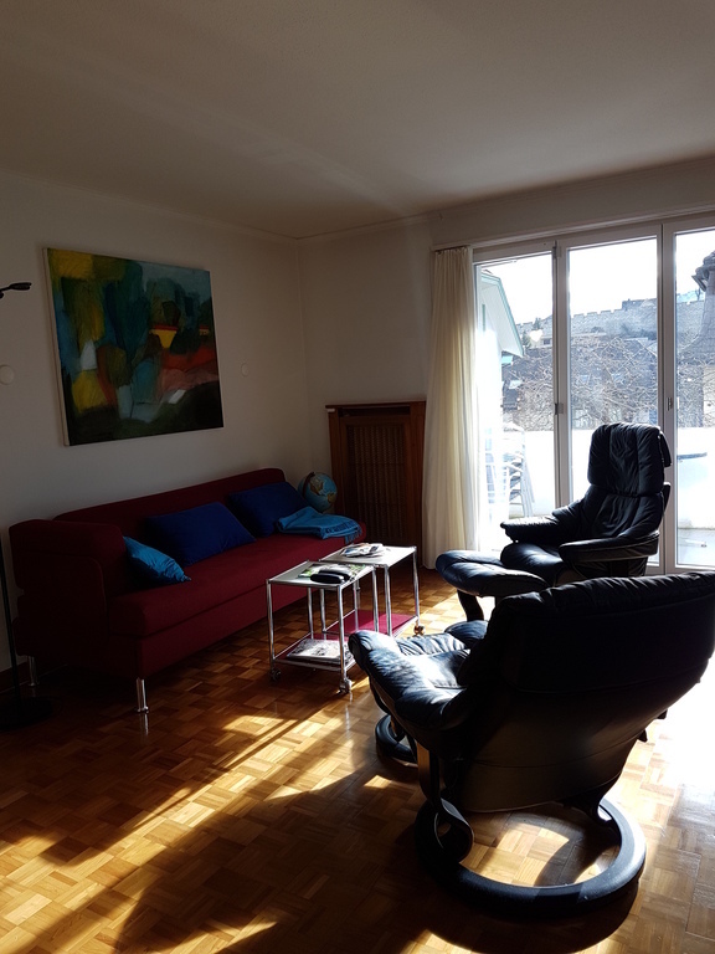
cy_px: 477
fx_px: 716
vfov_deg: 67.3
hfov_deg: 53.1
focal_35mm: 26
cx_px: 358
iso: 40
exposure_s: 1/182
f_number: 1.7
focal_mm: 4.2
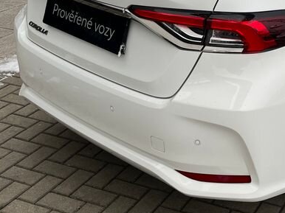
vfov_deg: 21.0
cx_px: 269
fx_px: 568
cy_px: 41
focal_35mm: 69
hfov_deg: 27.0
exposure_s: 1/631
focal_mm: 5.1
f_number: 1.6
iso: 50
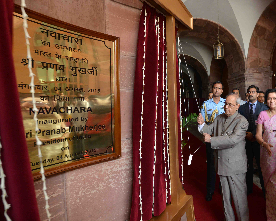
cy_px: 110
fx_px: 131
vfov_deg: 80.4
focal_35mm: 16
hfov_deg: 91.7
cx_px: 168
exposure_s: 1/60
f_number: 6.3
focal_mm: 14
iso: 640
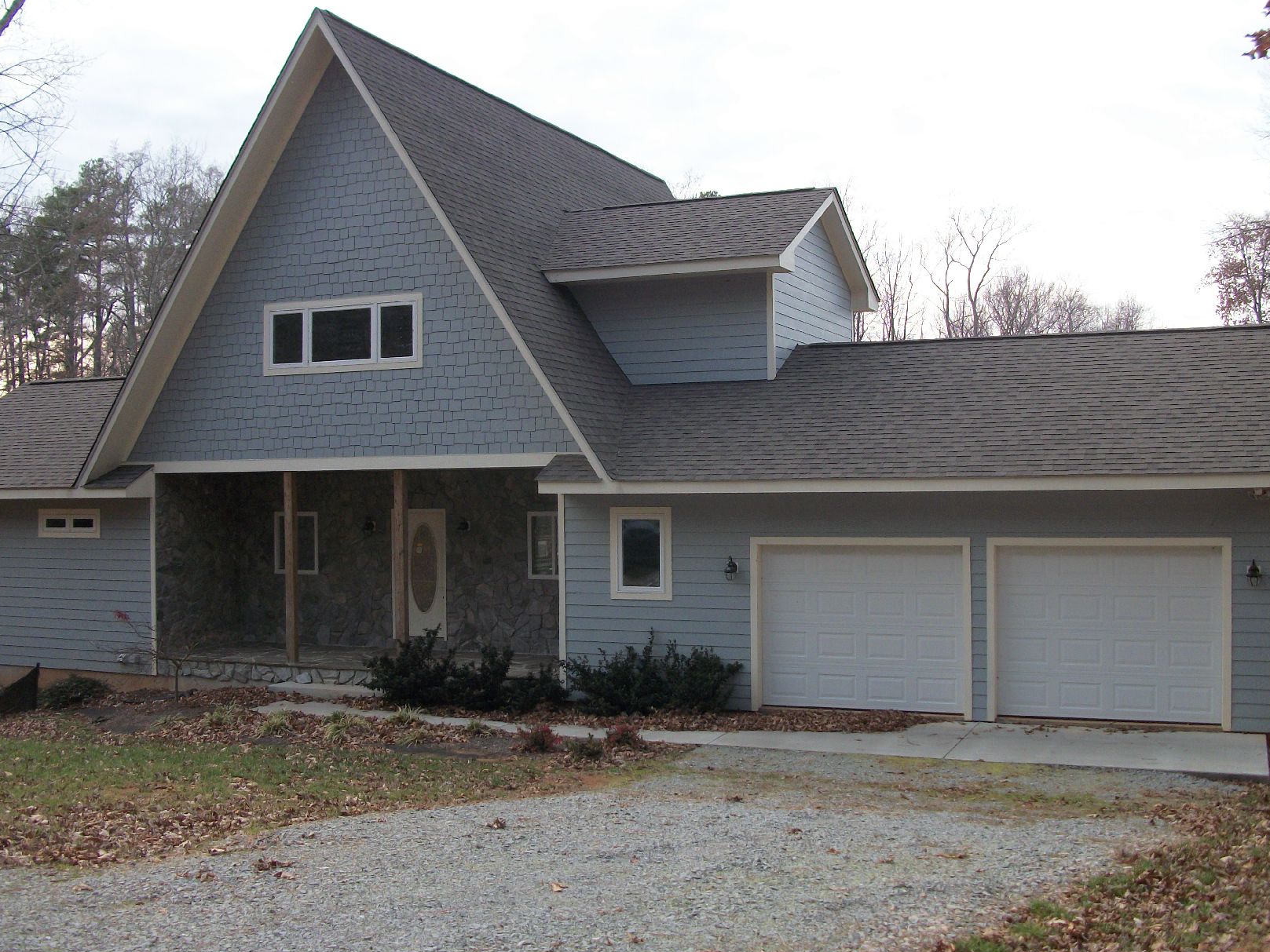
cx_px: 616
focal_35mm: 38
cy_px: 471
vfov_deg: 37.7
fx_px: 1394
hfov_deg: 49.0
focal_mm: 5.7
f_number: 2.9
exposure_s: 1/320
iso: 80
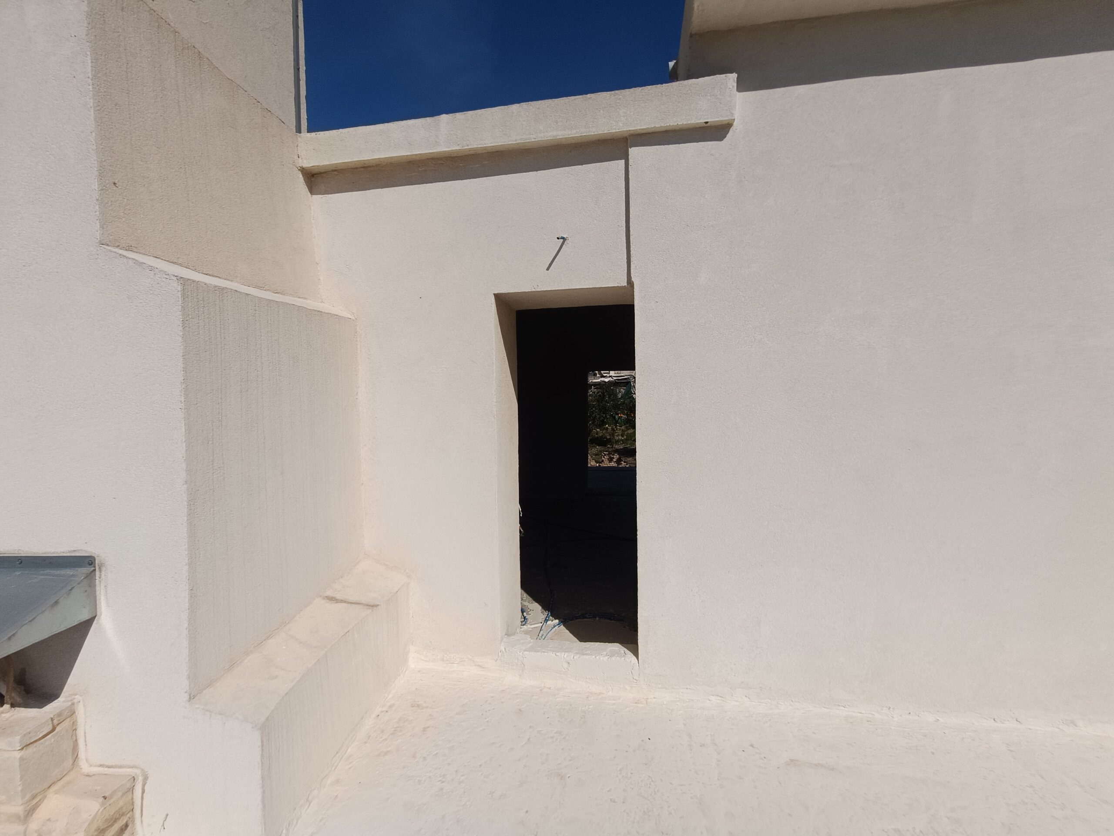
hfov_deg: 94.5
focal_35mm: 16
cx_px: 557
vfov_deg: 78.1
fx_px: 515
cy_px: 418
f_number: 2.2
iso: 53
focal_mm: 1.66
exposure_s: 1/4202
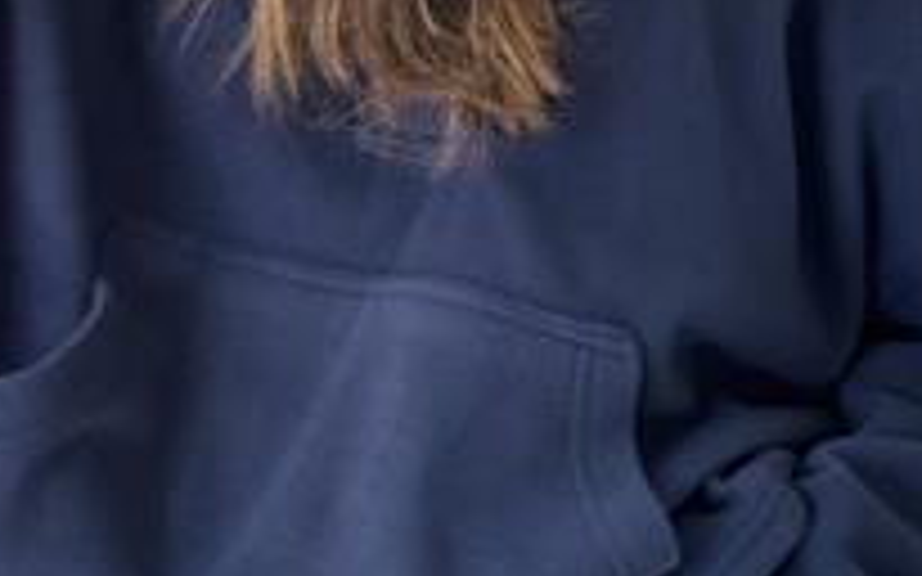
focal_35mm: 132
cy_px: -74
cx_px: 468
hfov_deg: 15.8
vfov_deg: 9.8
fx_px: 3316
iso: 64
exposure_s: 1/179
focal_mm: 6.76
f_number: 1.78
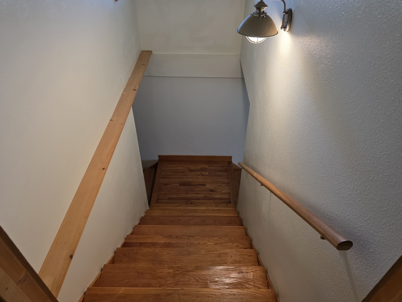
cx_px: 202
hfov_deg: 71.6
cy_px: 154
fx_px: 279
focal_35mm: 24
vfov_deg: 56.8
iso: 320
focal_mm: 6.3
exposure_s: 1/120
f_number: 1.7
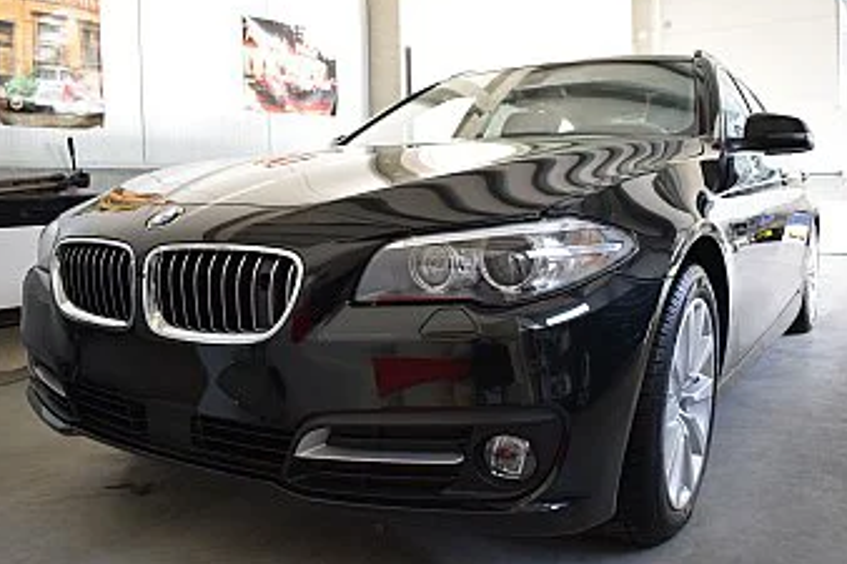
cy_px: 259
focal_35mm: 32
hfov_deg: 58.7
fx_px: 752
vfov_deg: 41.0
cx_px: 411
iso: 800
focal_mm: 18
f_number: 4
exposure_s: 1/60
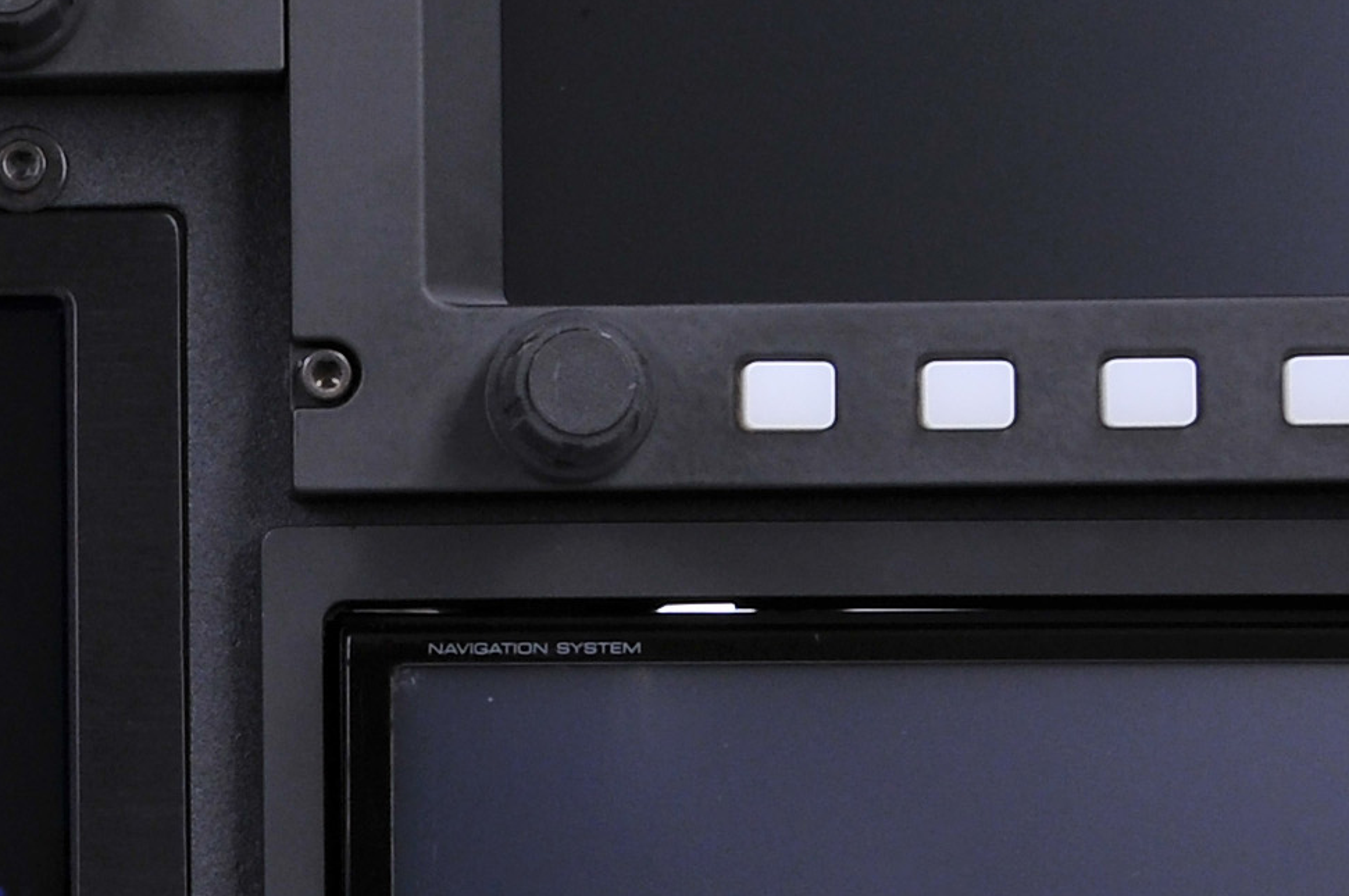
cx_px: -483
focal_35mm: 212
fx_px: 7935
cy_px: 520
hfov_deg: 9.5
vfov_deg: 6.5
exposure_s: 1/4
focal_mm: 32
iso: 200
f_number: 11
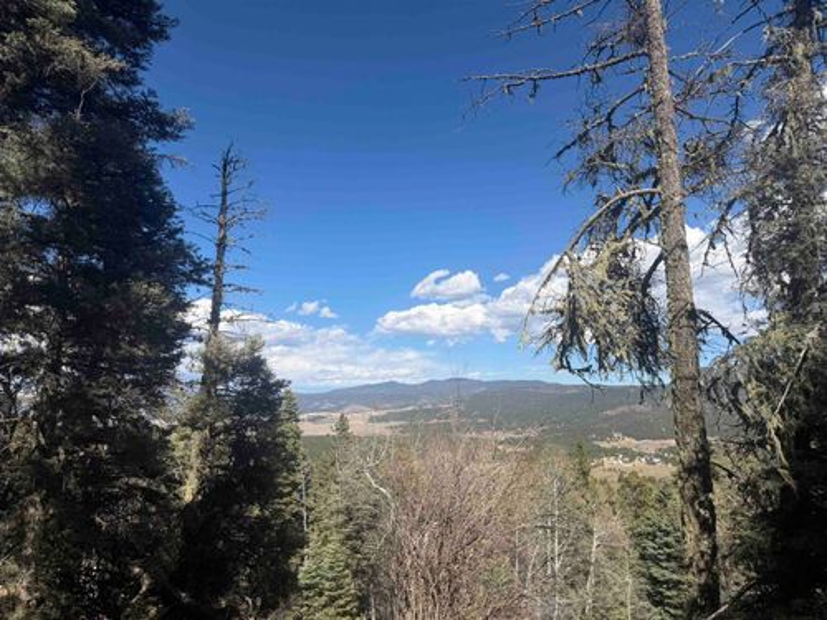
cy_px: 310
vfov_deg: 56.8
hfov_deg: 71.6
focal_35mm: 24
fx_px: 573
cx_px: 414
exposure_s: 1/4975
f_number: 1.78
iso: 80
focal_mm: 6.76
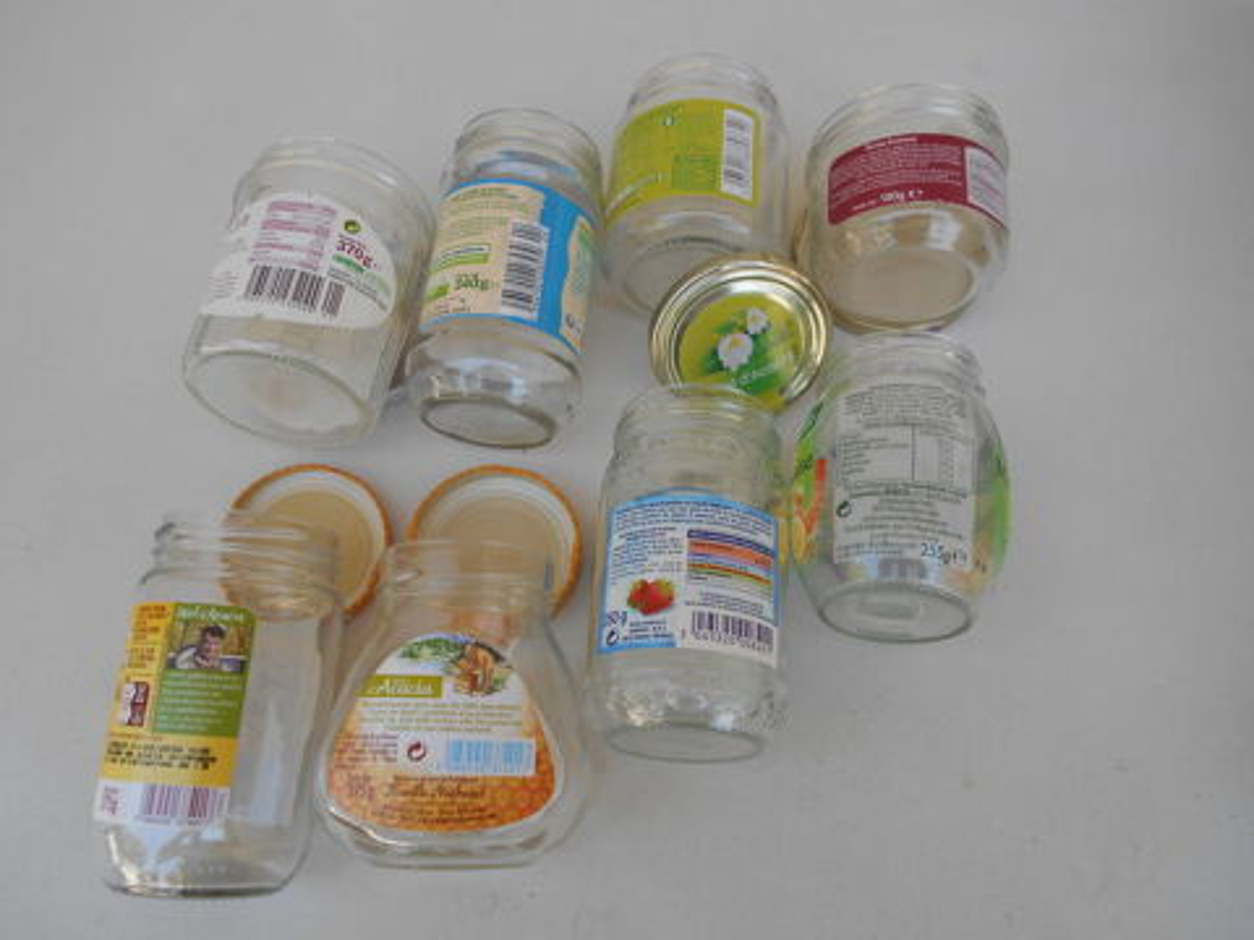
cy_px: 470
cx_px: 627
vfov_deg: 53.1
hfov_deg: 67.3
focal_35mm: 26
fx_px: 942
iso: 80
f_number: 3.2
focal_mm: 4.6
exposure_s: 1/160
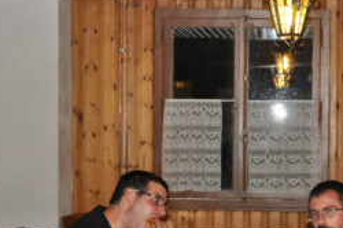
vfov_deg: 15.1
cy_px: 154
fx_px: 856
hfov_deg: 22.4
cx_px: 257
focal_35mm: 90
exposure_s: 1/60
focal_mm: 30
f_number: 4.2
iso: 800
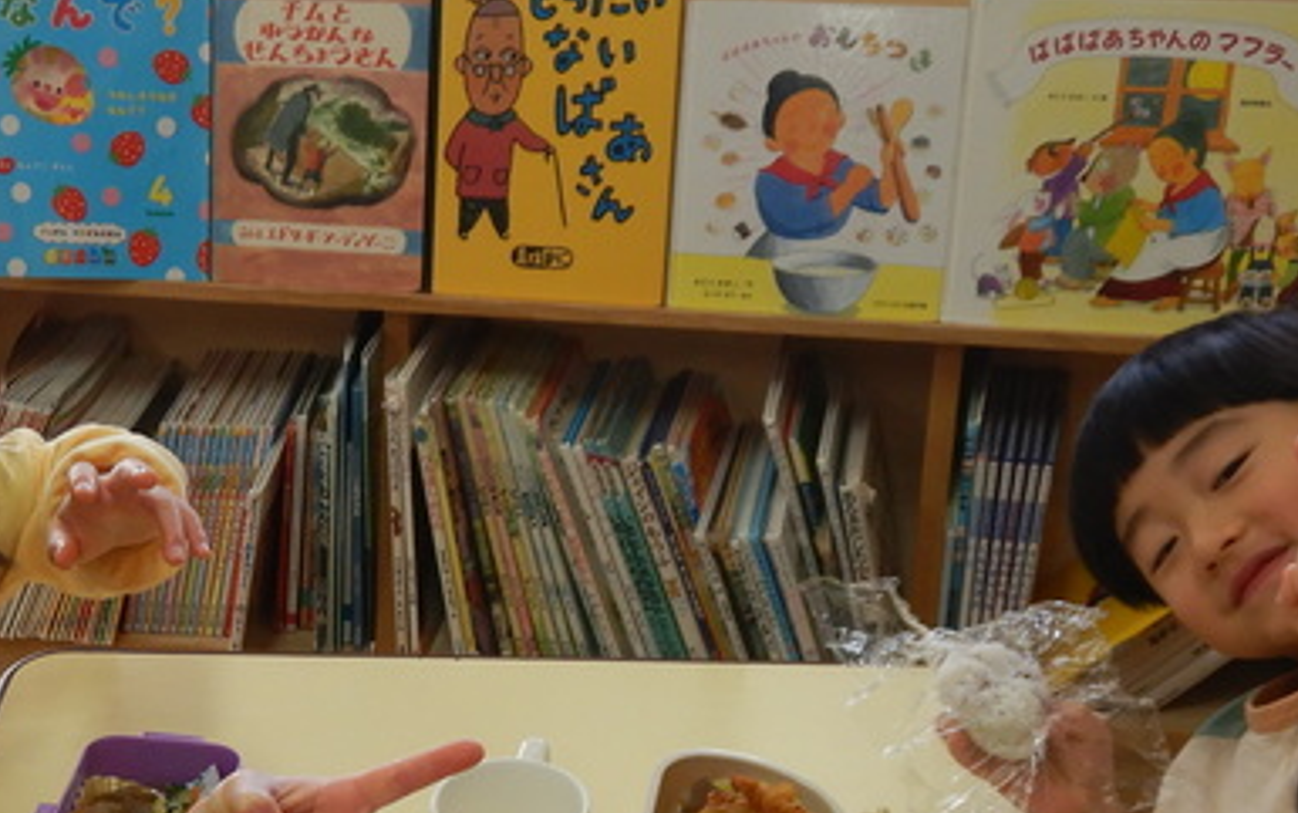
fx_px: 2336
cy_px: 837
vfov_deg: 19.1
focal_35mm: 66
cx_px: 421
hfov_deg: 30.8
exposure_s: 1/100
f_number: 2.8
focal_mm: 4.3
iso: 125
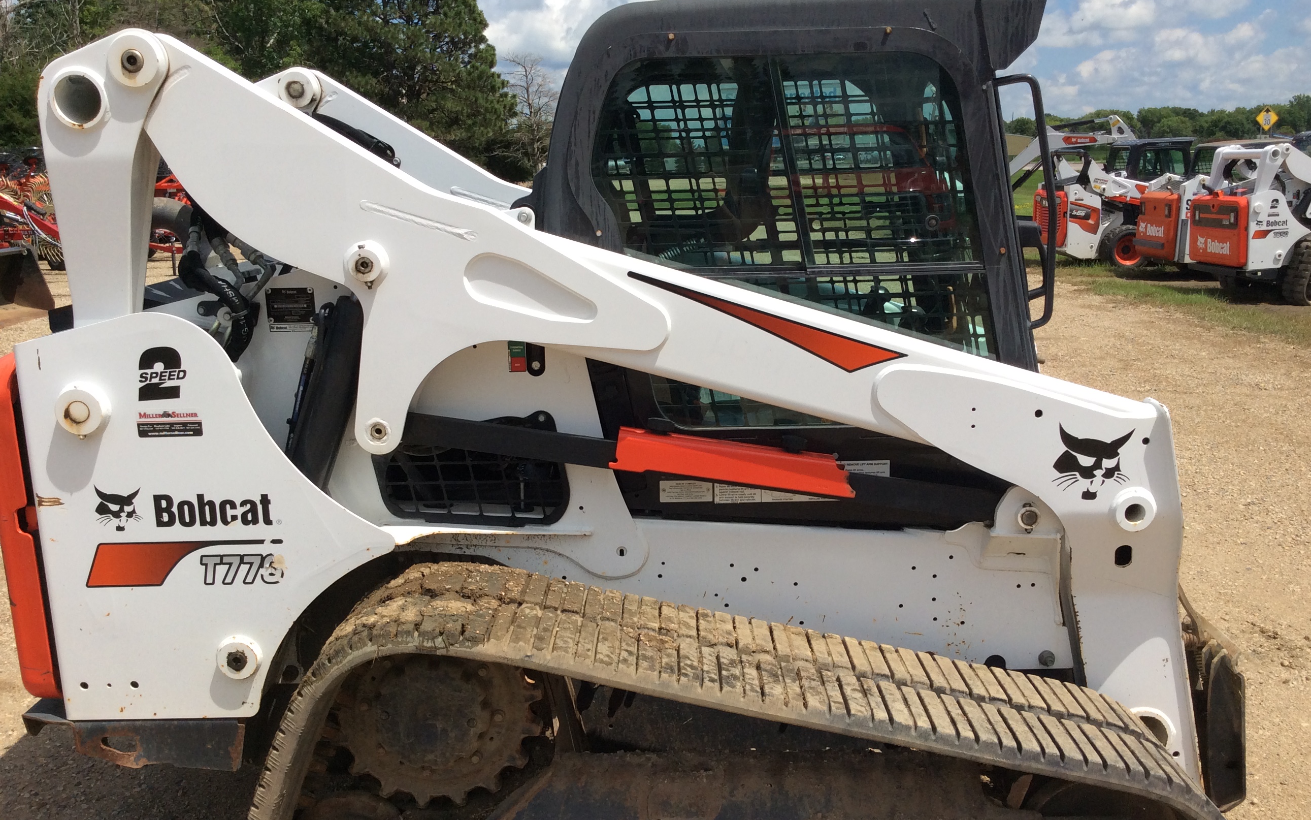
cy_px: 422
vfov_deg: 37.3
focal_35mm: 34
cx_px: 658
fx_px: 1215
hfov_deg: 56.7
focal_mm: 3.3
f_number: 2.4
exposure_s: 1/2045
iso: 32
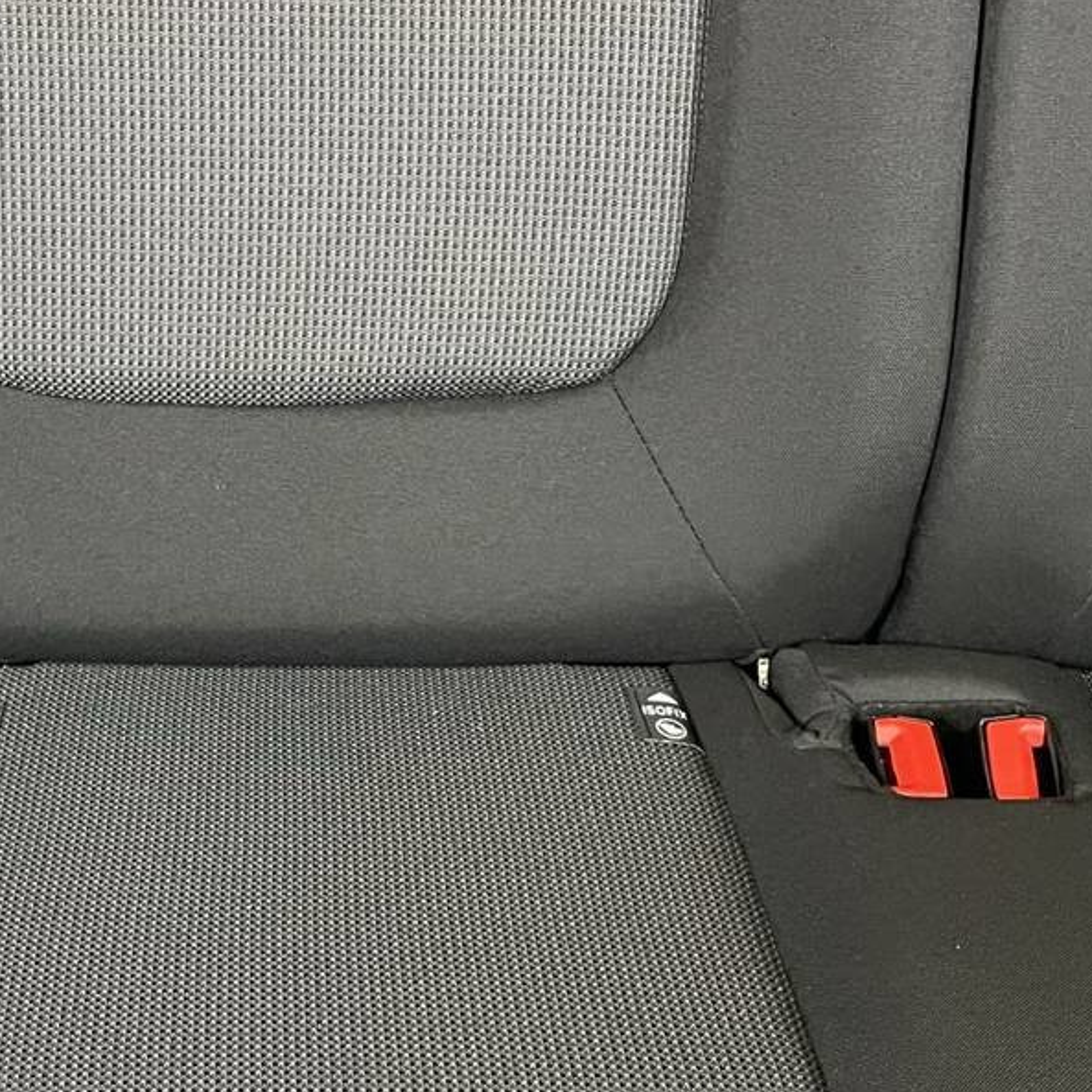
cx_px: 322
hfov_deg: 27.5
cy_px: 757
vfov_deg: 27.5
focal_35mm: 62
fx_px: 2213
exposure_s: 1/50
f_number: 1.6
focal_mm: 4.2
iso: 400
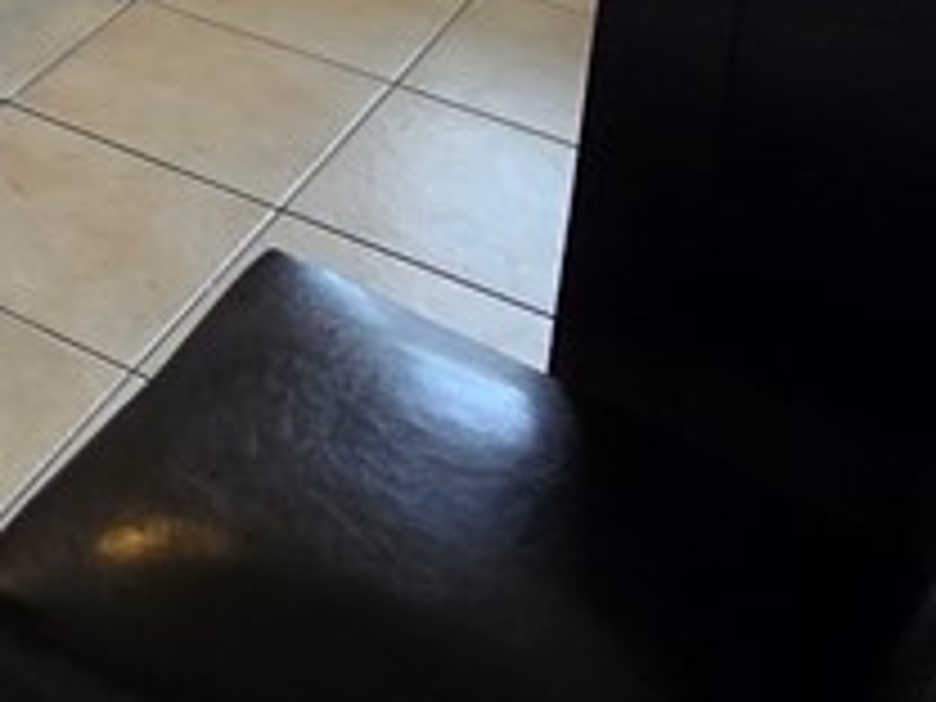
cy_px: -513
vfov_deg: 18.6
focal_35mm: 64
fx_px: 1731
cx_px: -288
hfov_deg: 25.8
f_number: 2.2
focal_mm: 2.2
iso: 160
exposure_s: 1/60
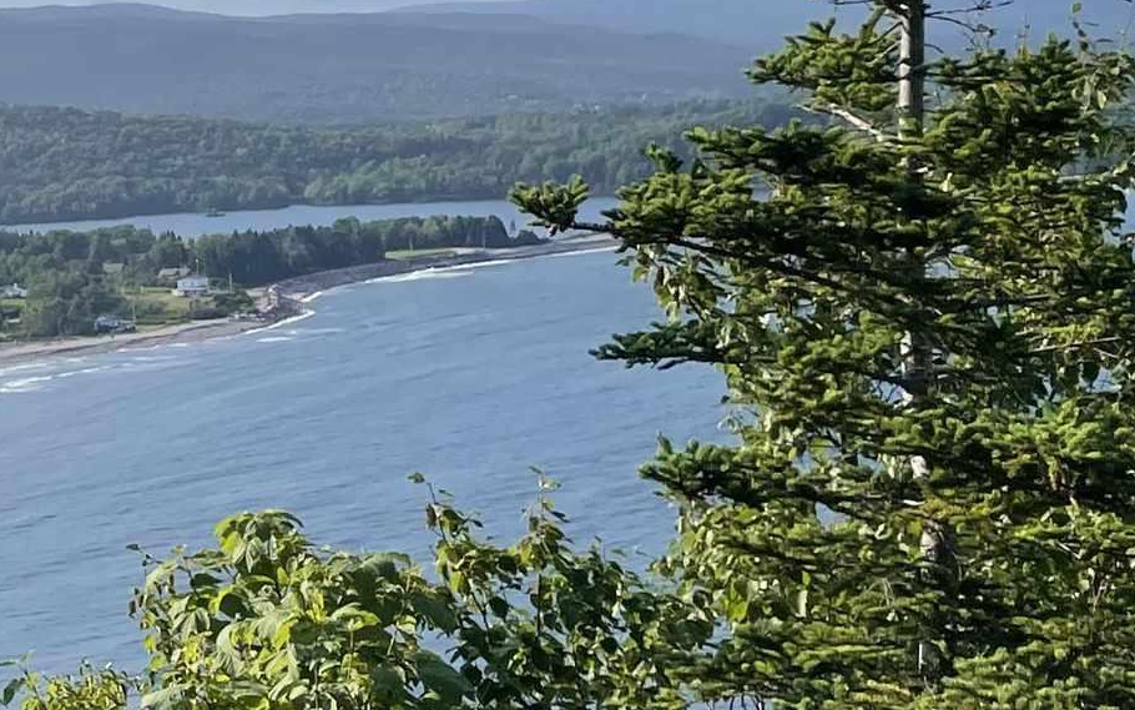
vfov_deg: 14.0
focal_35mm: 93
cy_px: 153
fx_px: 2877
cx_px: -742
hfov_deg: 18.7
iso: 32
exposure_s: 1/7813
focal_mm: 4.2
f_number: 1.6
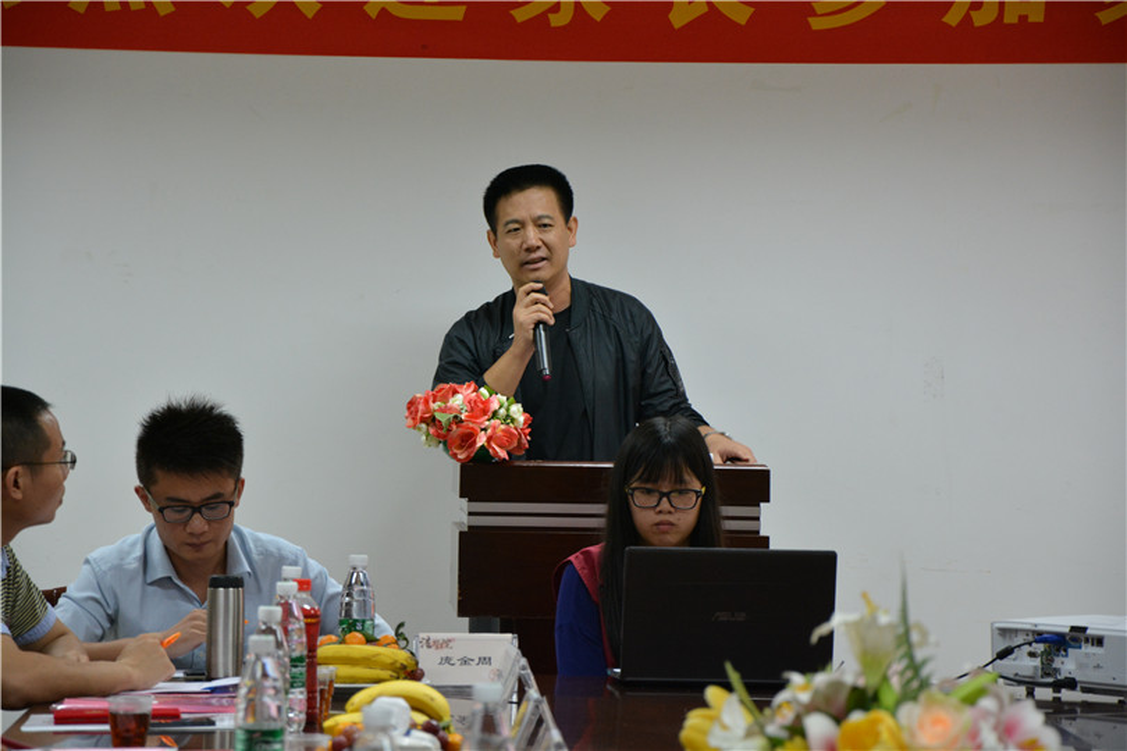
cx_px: 564
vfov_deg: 8.7
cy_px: 376
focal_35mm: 158
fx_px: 4930
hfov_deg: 13.0
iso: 1000
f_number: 6.3
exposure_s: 1/25
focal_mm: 105
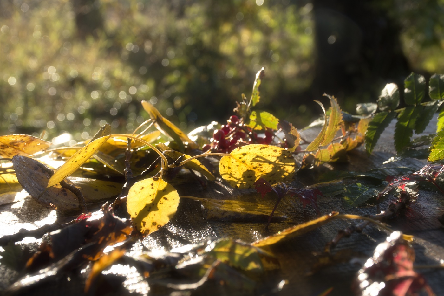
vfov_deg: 18.2
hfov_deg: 27.0
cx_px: 222
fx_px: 924
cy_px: 148
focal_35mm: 75
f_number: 8
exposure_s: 1/125
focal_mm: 50
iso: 110
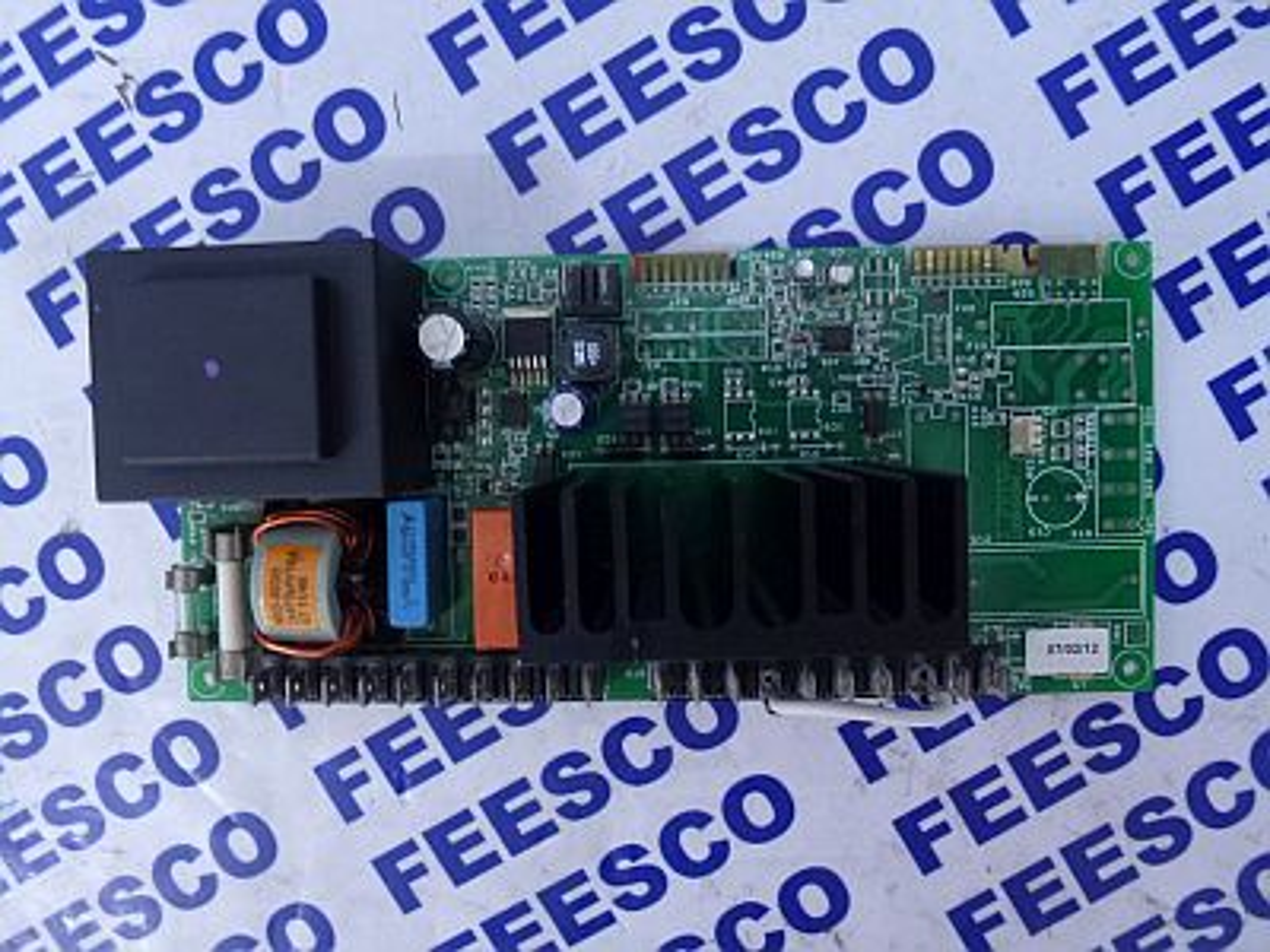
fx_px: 881
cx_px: 635
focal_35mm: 24
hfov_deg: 71.6
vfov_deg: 56.8
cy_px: 476
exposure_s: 1/4
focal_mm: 4.3
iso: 320
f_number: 3.3
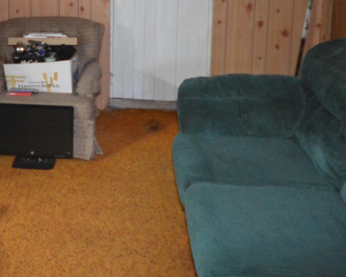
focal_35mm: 46
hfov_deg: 38.5
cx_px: 59
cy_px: -2
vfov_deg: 30.4
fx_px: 471
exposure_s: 1/60
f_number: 4
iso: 3200
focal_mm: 10
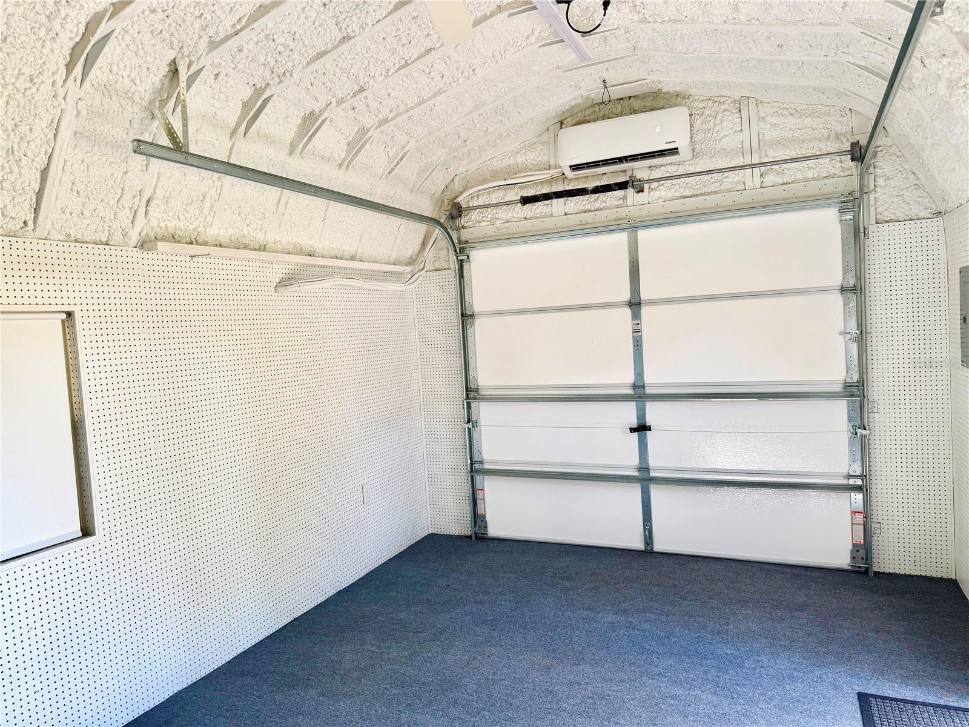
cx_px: 484
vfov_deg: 56.8
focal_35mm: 24
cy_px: 364
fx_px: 672
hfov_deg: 71.6
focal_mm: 6.76
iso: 80
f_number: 1.78
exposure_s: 1/121
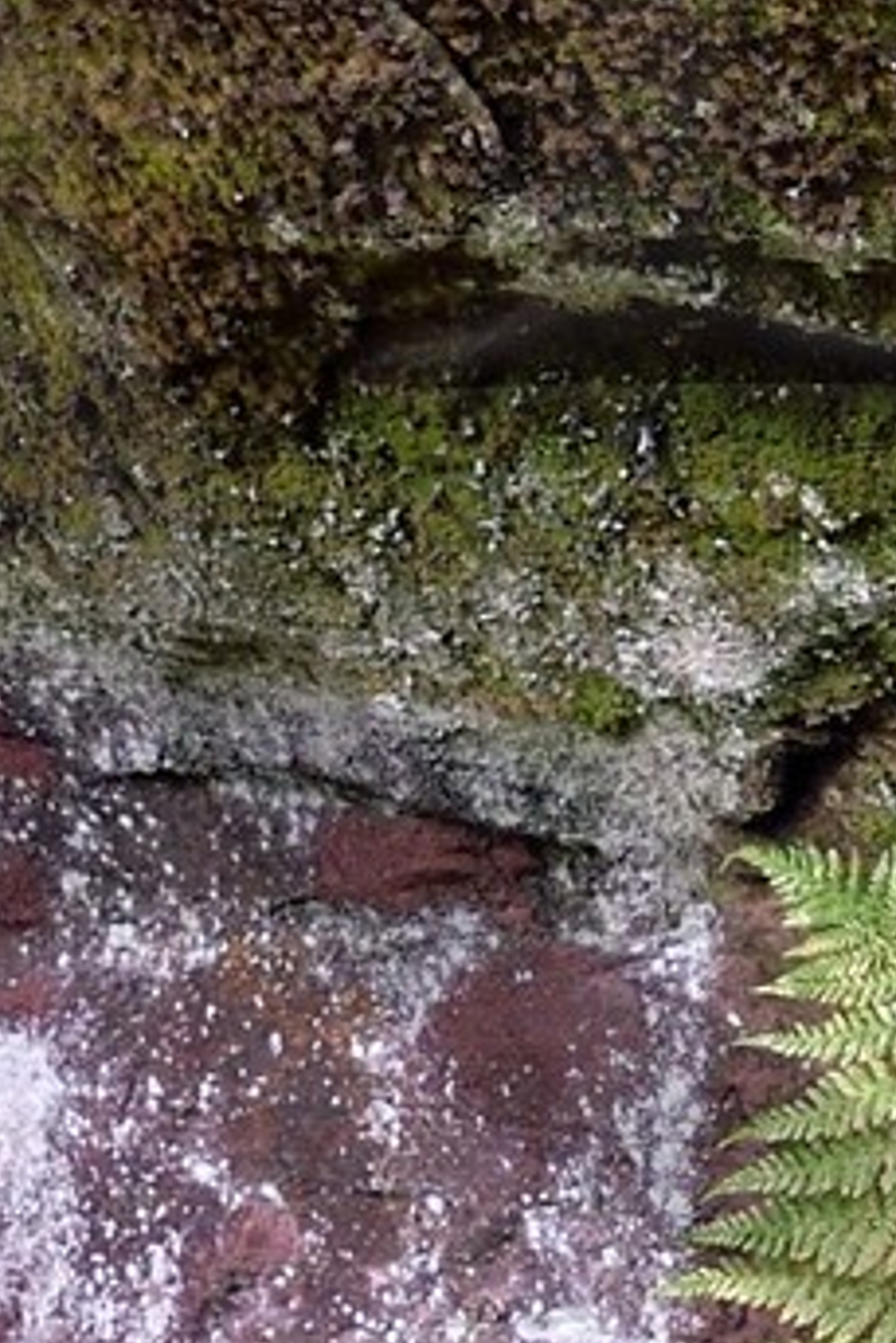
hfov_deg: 4.9
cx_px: 1620
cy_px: -331
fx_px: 10442
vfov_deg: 7.3
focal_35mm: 280
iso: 800
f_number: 7.1
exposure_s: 1/50
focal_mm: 40
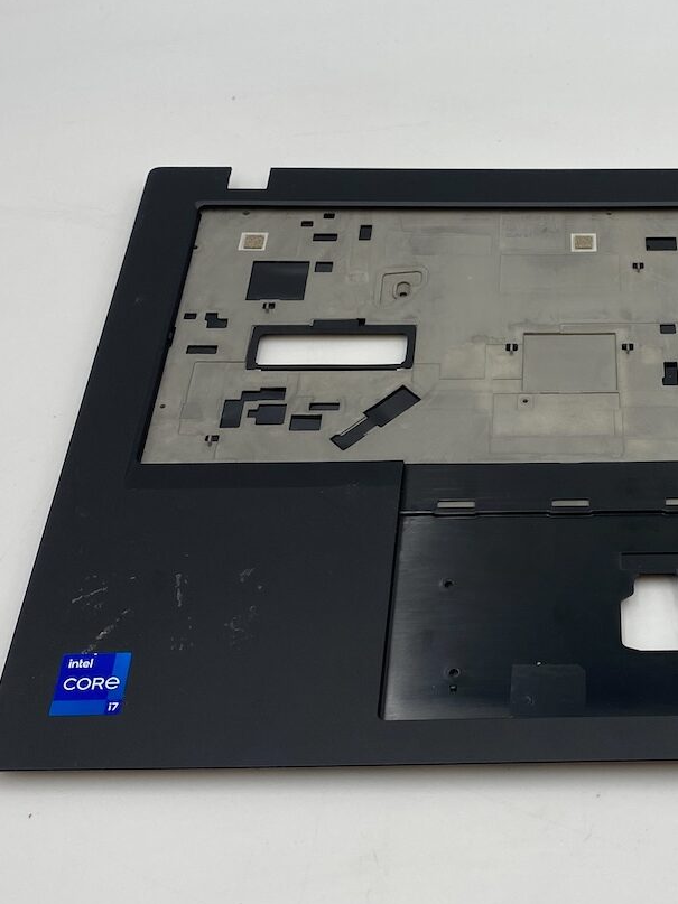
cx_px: 606
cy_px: 415
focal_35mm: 52
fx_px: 1358
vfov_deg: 36.8
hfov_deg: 27.1
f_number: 1.8
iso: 32
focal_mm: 4.25
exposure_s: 1/214
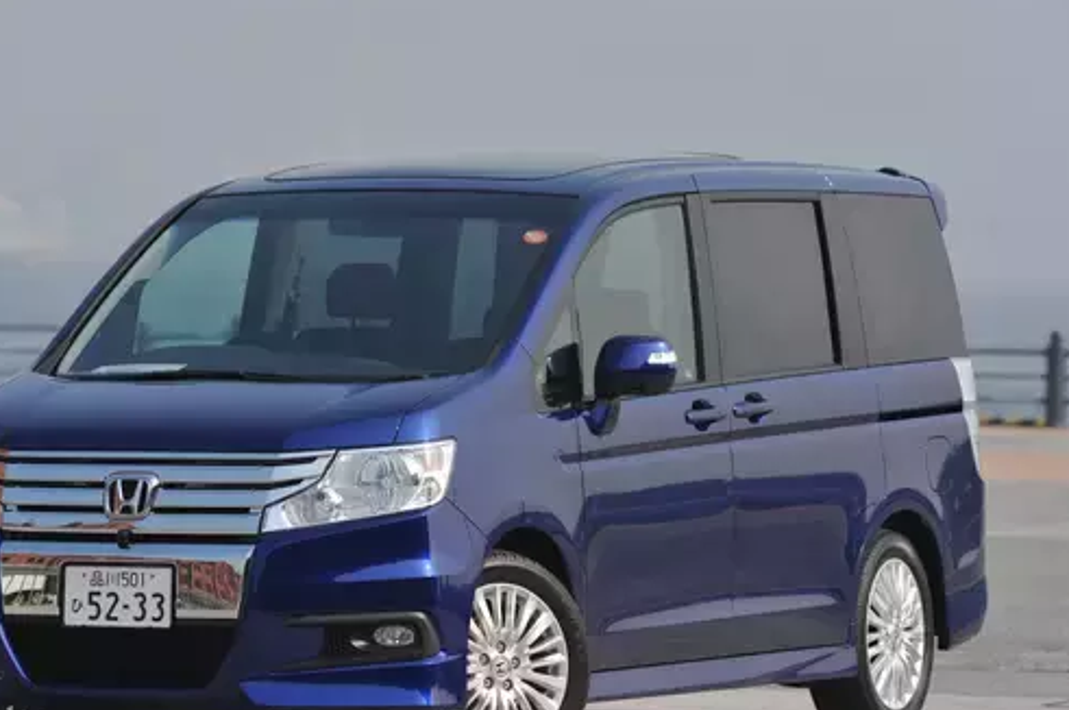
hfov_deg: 7.7
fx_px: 7977
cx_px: 431
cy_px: 408
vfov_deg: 5.1
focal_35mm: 269
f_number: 8
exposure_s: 1/640
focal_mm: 220
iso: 200
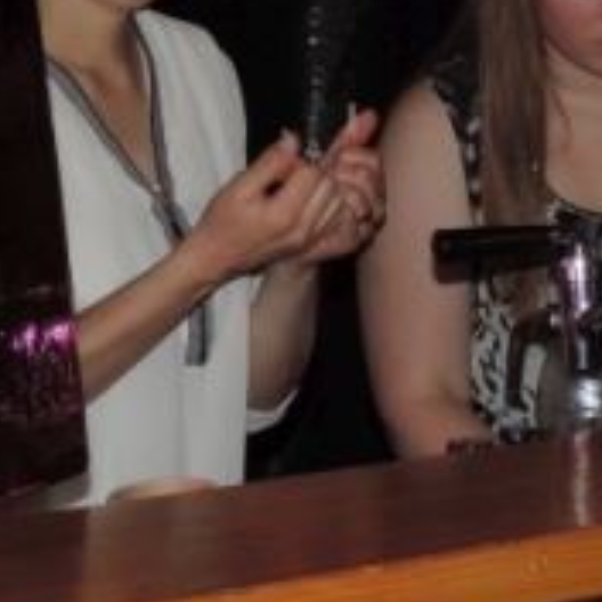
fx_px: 2951
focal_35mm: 150
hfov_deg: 11.3
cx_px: 831
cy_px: 89
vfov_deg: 11.6
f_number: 3.3
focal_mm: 6.2
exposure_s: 1/30
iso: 200
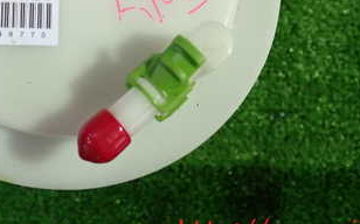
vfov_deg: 20.1
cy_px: -16
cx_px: 92
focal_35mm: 62
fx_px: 608
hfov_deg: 32.4
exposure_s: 1/30
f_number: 2.3
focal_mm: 5.4
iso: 250
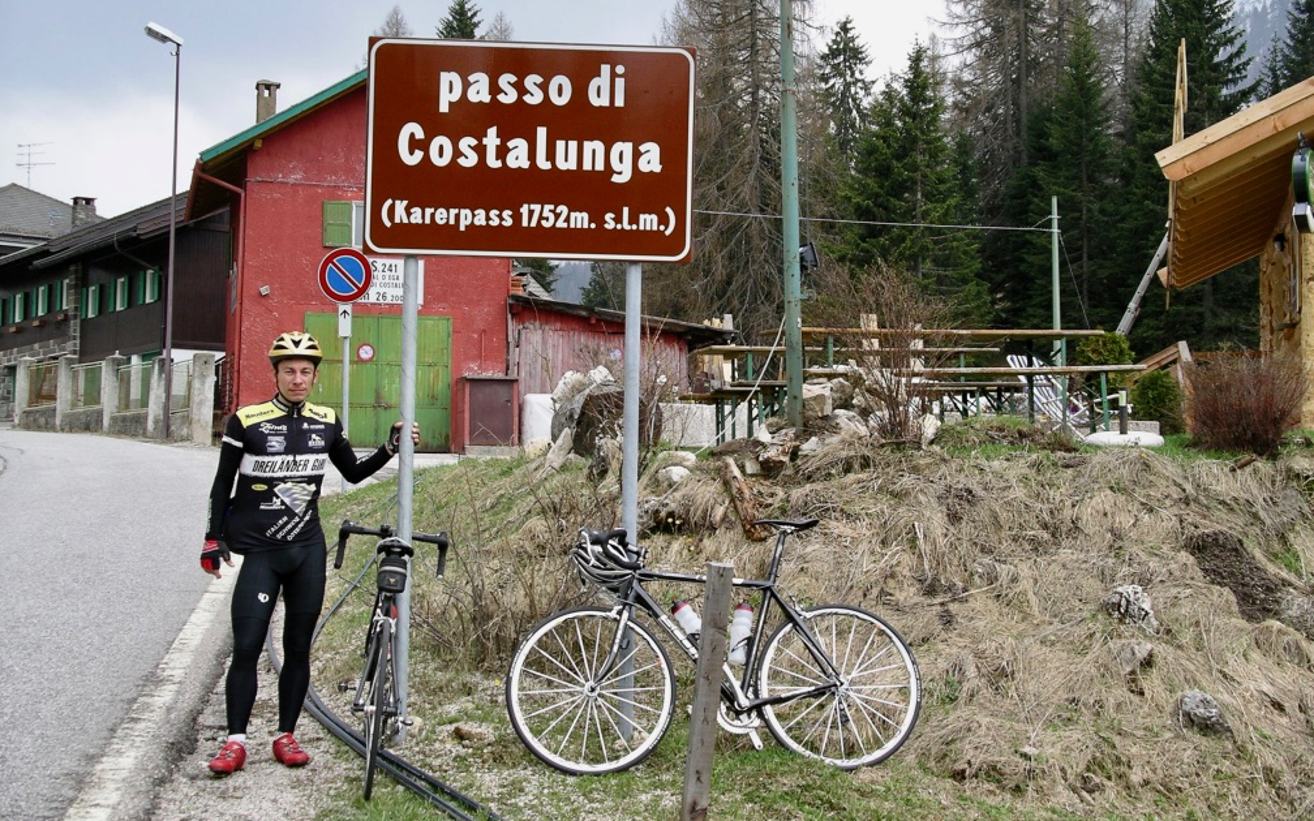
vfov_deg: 23.1
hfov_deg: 36.3
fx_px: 2005
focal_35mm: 56
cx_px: 652
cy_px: 370
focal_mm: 10.9
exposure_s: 1/200
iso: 64
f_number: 3.8
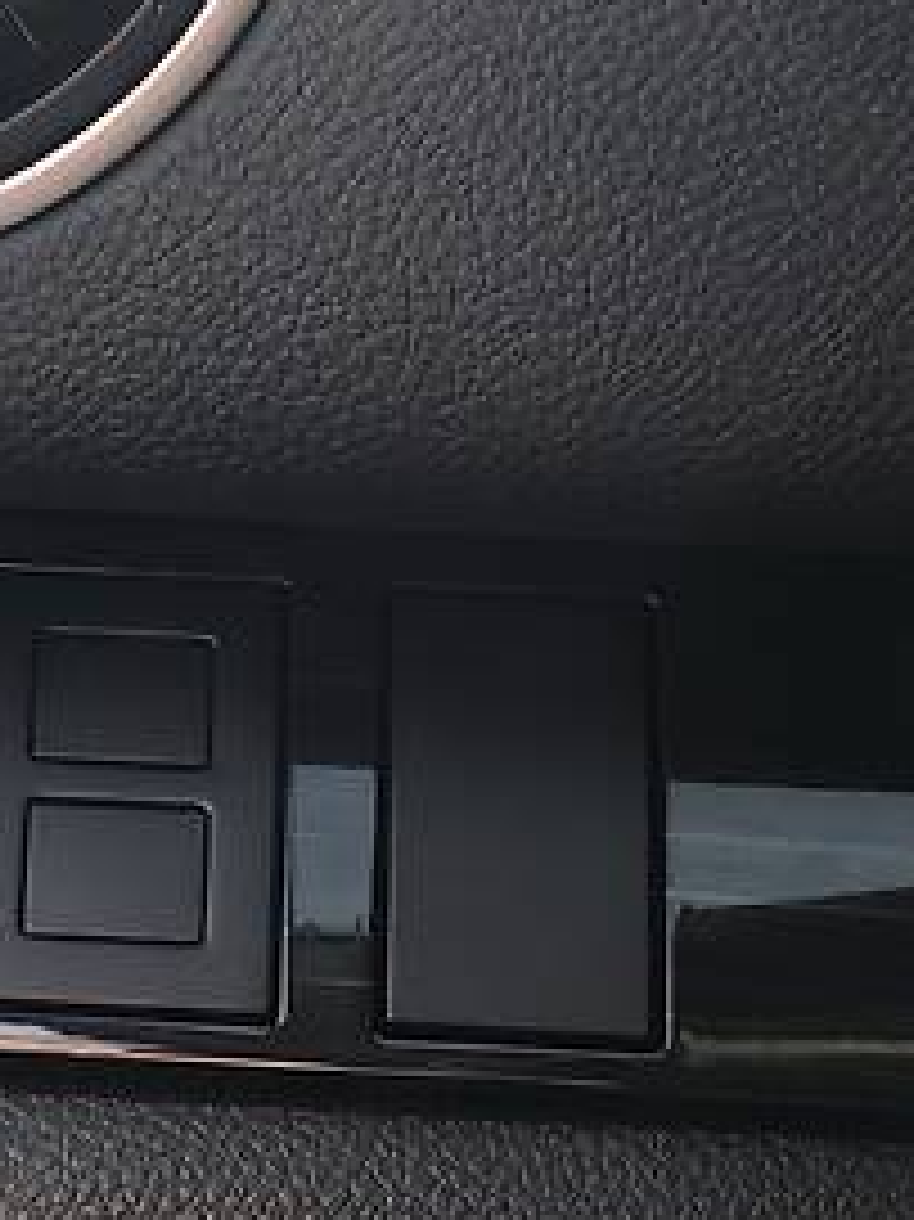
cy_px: 95
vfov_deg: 16.9
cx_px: 36
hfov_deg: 12.7
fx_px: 4052
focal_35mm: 115
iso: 20
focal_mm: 6
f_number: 2.4
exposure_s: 1/60
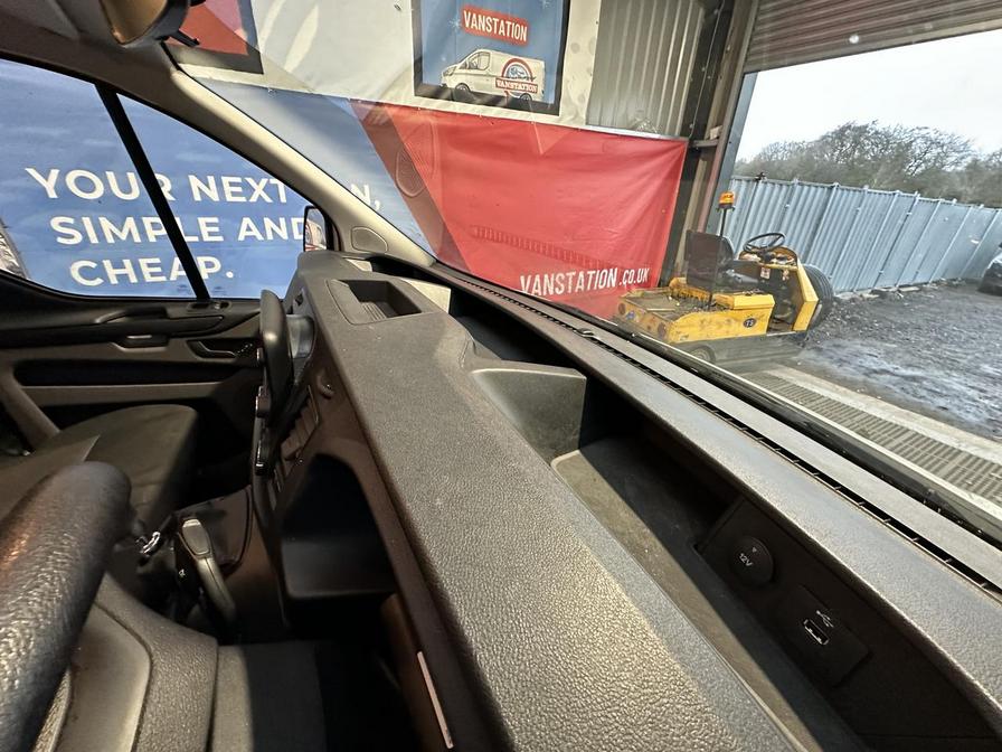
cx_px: 501
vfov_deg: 85.7
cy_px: 376
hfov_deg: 102.1
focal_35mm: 14
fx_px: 405
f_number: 2.2
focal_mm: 2.22
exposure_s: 1/50
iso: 500
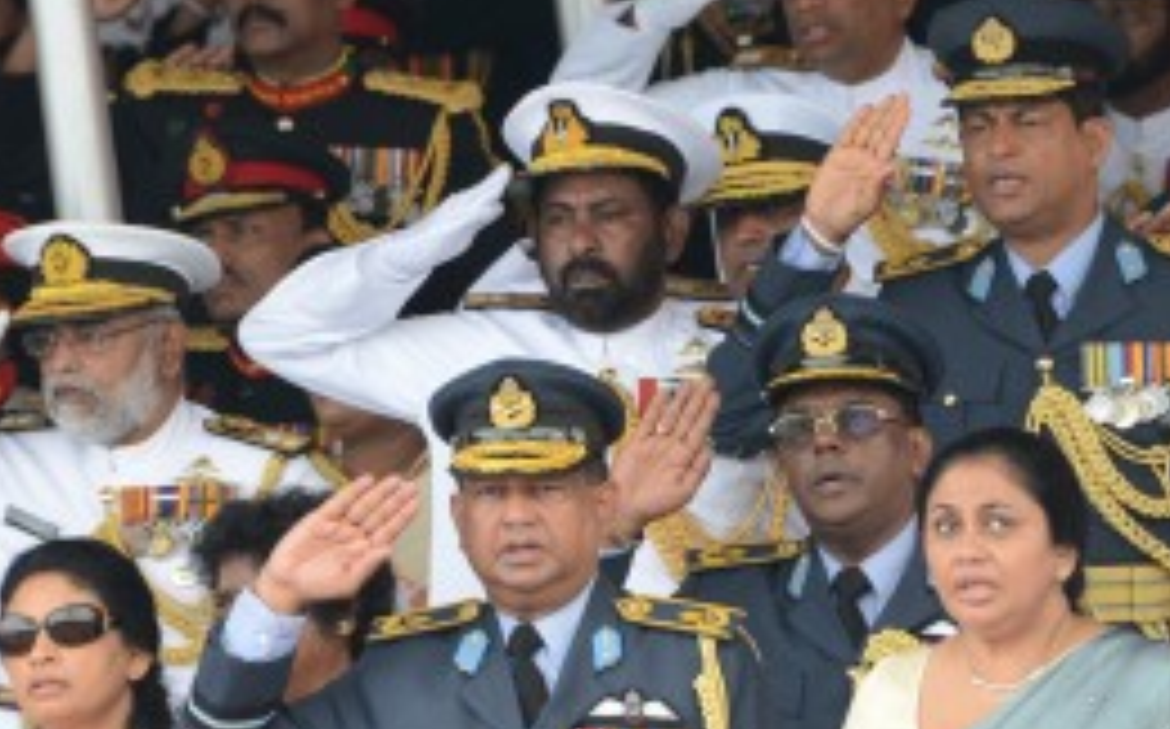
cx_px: 664
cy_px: 504
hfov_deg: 3.0
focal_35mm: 705
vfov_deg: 1.9
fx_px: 22460
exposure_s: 1/160
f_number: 8
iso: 640
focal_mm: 300
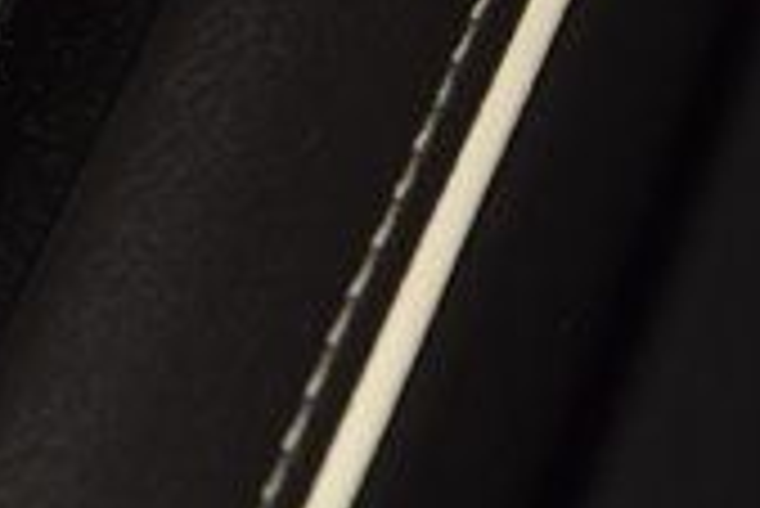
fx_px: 8409
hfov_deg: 5.1
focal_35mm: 398
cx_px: -382
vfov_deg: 3.5
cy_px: -34
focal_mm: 70
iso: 100
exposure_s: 1/125
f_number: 8
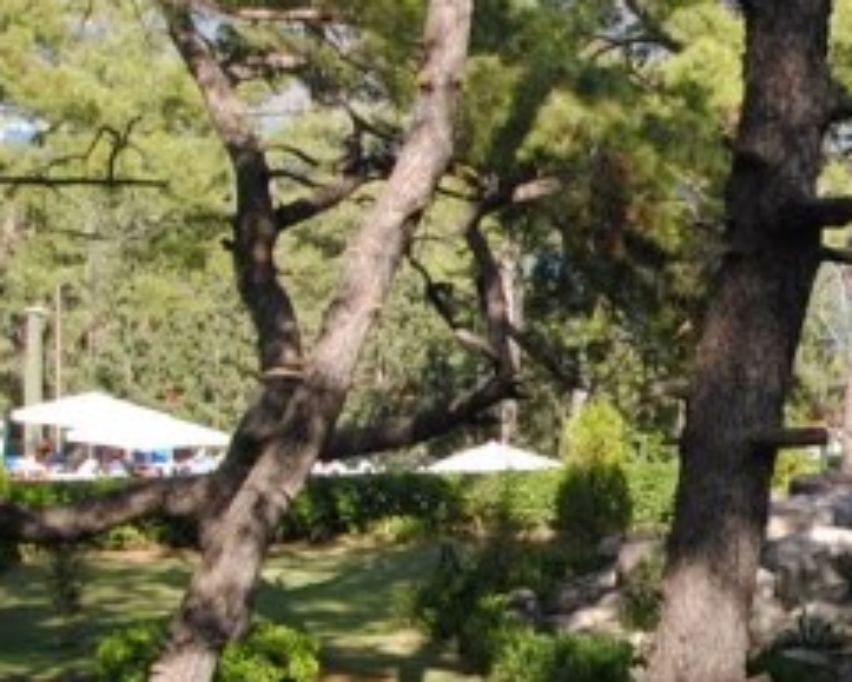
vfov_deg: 16.4
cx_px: 1119
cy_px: 421
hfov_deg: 18.8
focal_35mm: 94
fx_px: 2371
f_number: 5.6
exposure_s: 1/200
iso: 100
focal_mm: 14
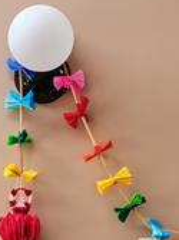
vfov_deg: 7.2
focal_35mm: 270
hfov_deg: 5.5
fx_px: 1864
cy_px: 363
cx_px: 89
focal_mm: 64
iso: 100
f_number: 8
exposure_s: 1/15
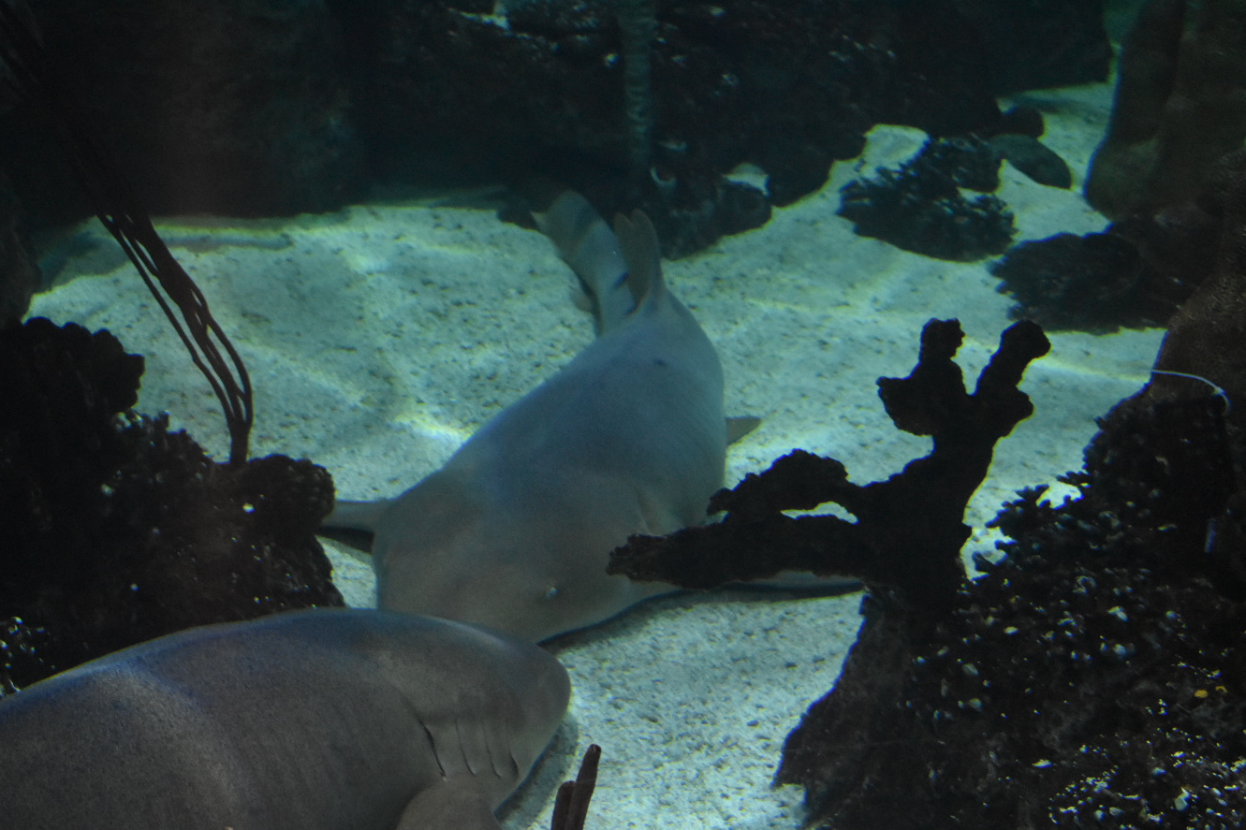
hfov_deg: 35.3
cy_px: 502
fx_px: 1959
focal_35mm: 57
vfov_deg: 23.9
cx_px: 566
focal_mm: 31
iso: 3200
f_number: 4.2
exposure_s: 1/160
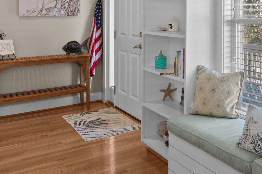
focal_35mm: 45
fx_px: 327
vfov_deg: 28.6
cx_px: 233
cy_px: 15
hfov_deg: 40.5
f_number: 7.1
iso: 125
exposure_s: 1/2
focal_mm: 17
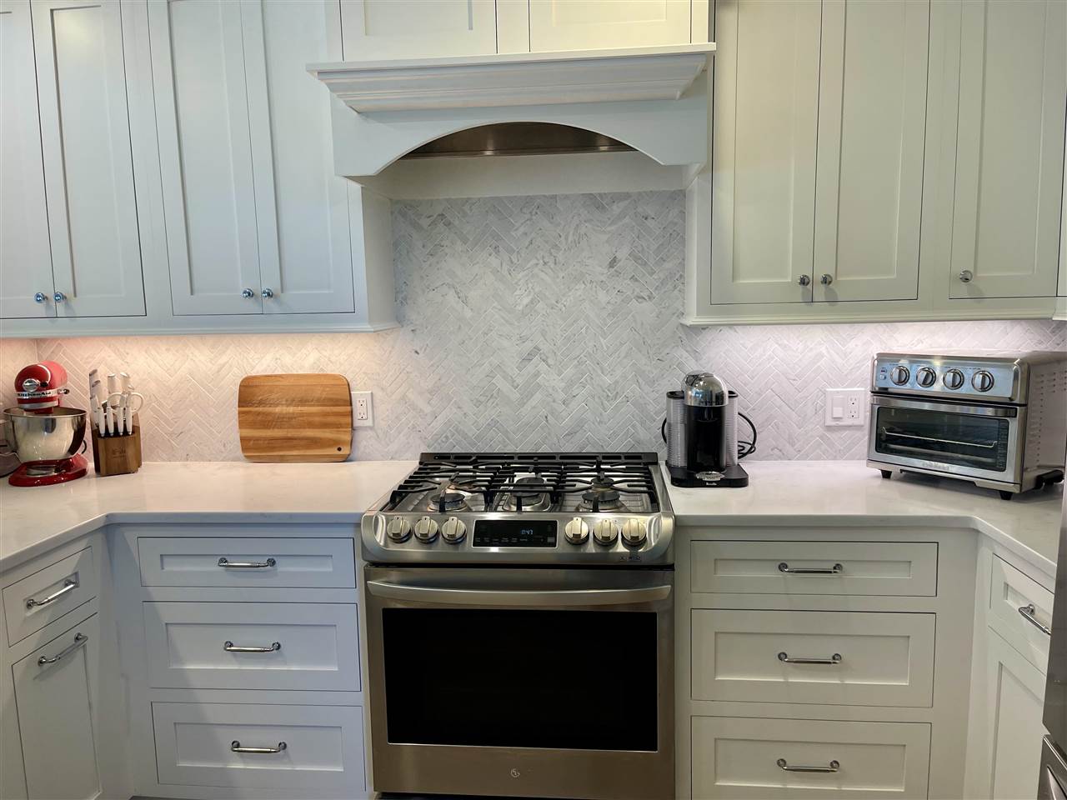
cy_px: 400
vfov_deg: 54.9
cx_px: 534
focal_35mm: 25
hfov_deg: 69.4
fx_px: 771
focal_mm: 5.1
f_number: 1.6
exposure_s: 1/120
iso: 80
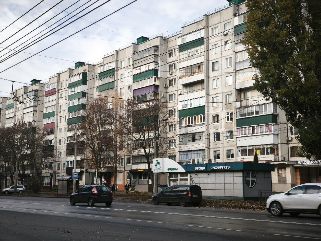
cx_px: 160
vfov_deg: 29.1
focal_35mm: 50
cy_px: 120
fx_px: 464
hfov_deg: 38.2
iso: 50
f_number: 1.9
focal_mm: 7.1
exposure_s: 1/199
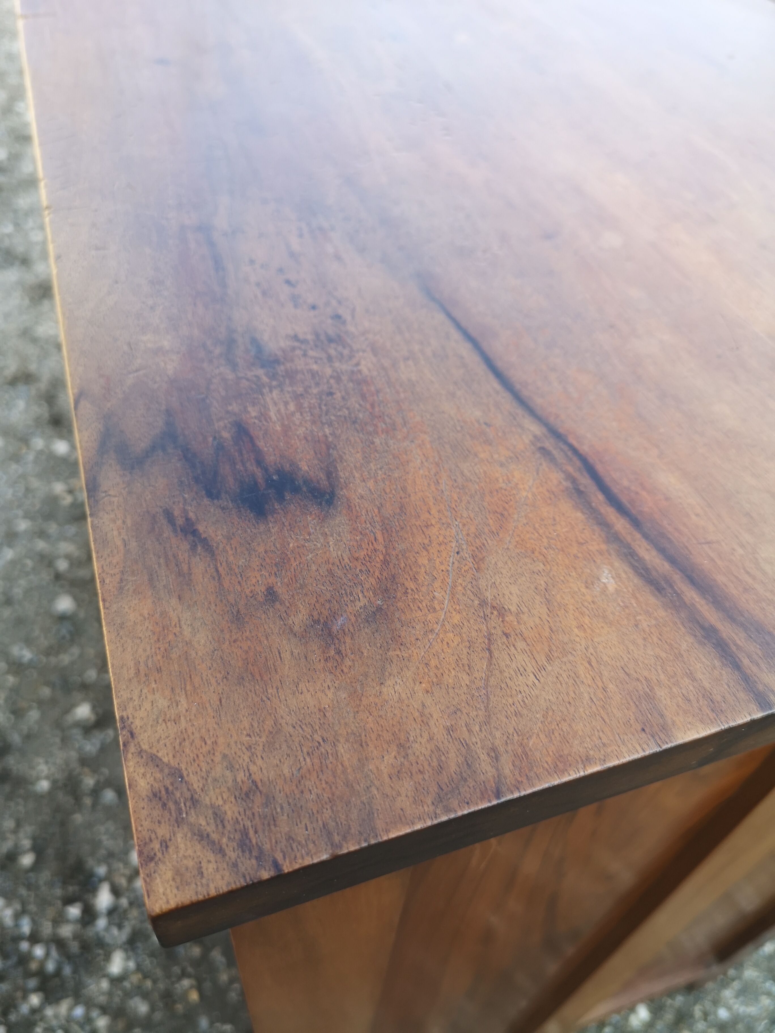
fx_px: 806
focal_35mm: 27
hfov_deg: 51.4
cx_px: 388
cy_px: 516
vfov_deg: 65.3
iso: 50
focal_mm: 5.58
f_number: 1.8
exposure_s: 1/235
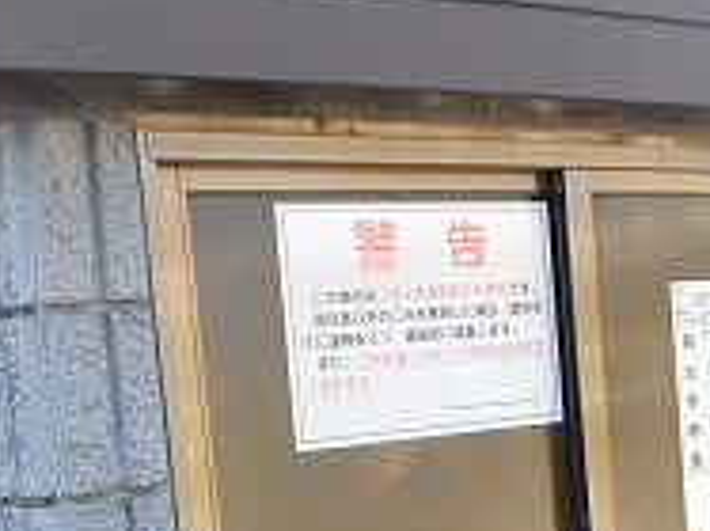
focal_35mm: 77
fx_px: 1578
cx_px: 607
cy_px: 561
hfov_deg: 24.8
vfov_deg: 18.5
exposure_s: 1/160
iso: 100
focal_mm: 4.3
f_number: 3.1
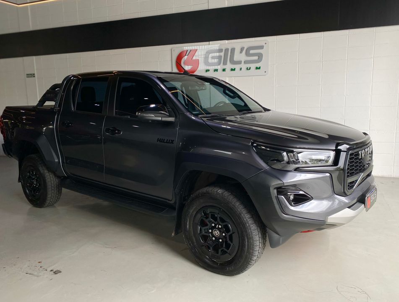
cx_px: 200
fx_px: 301
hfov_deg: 67.1
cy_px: 151
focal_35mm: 26
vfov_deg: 53.3
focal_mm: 4.25
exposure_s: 1/302
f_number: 1.8
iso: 32
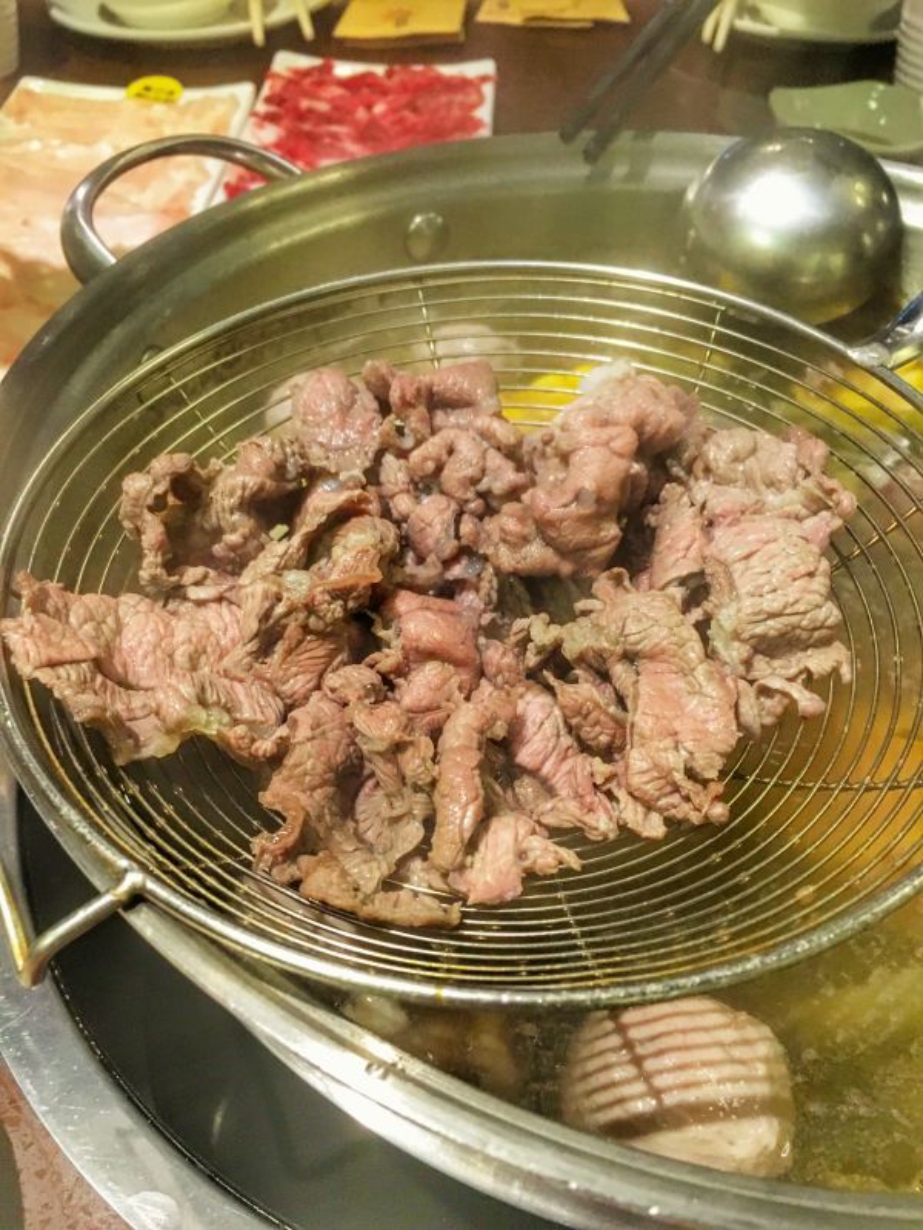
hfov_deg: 48.2
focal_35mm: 29
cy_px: 615
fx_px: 1031
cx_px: 462
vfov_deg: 61.7
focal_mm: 4.15
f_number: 2.2
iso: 200
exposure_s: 1/25
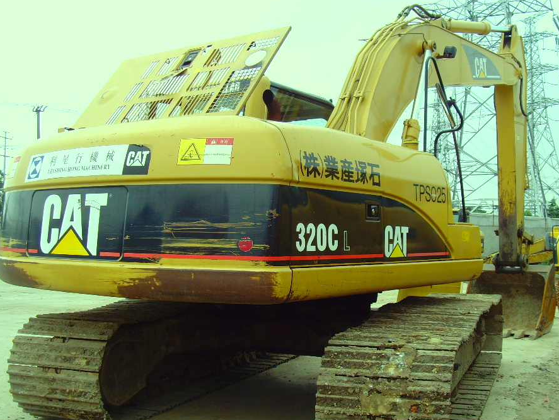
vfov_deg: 32.2
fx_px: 727
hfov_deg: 42.0
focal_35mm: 45
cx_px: 301
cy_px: 234
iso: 80
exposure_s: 1/180
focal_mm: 6.6
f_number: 3.5
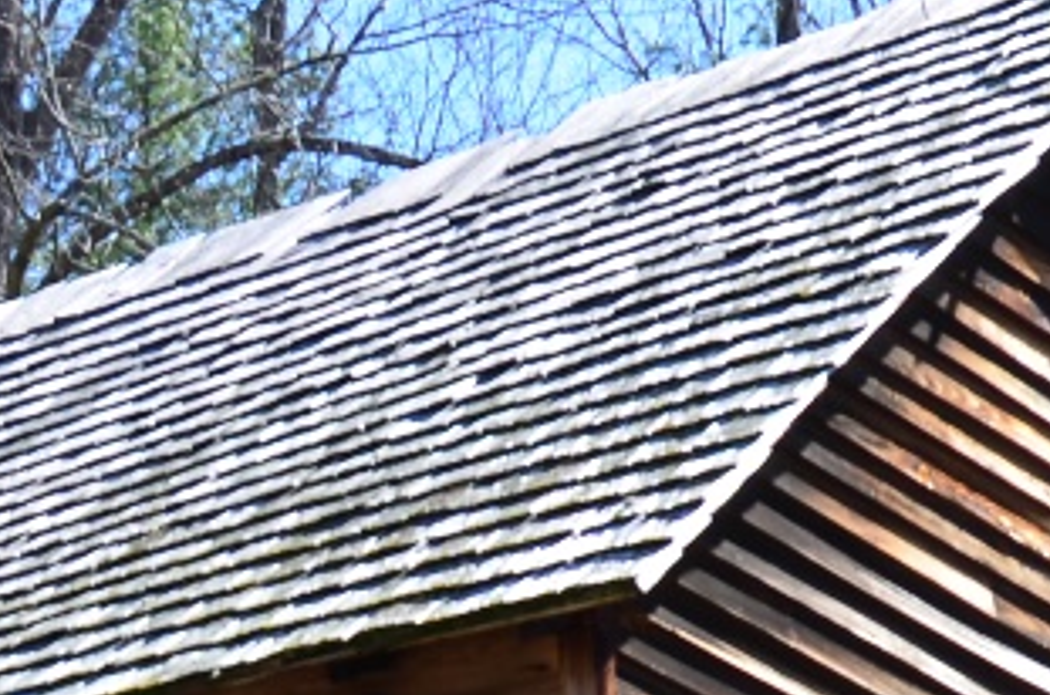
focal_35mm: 170
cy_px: 1365
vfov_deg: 7.7
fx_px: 4948
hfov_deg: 11.7
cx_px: -368
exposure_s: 1/125
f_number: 5.6
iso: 100
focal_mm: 22
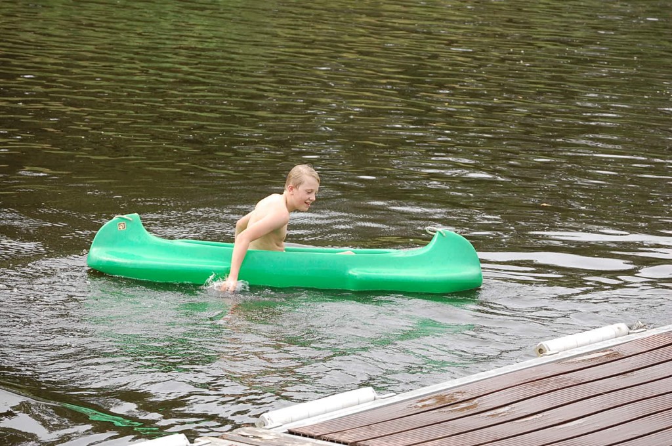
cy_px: 223
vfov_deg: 9.6
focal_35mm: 142
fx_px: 2657
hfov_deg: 14.4
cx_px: 336
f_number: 5.6
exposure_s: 1/500
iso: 400
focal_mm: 95
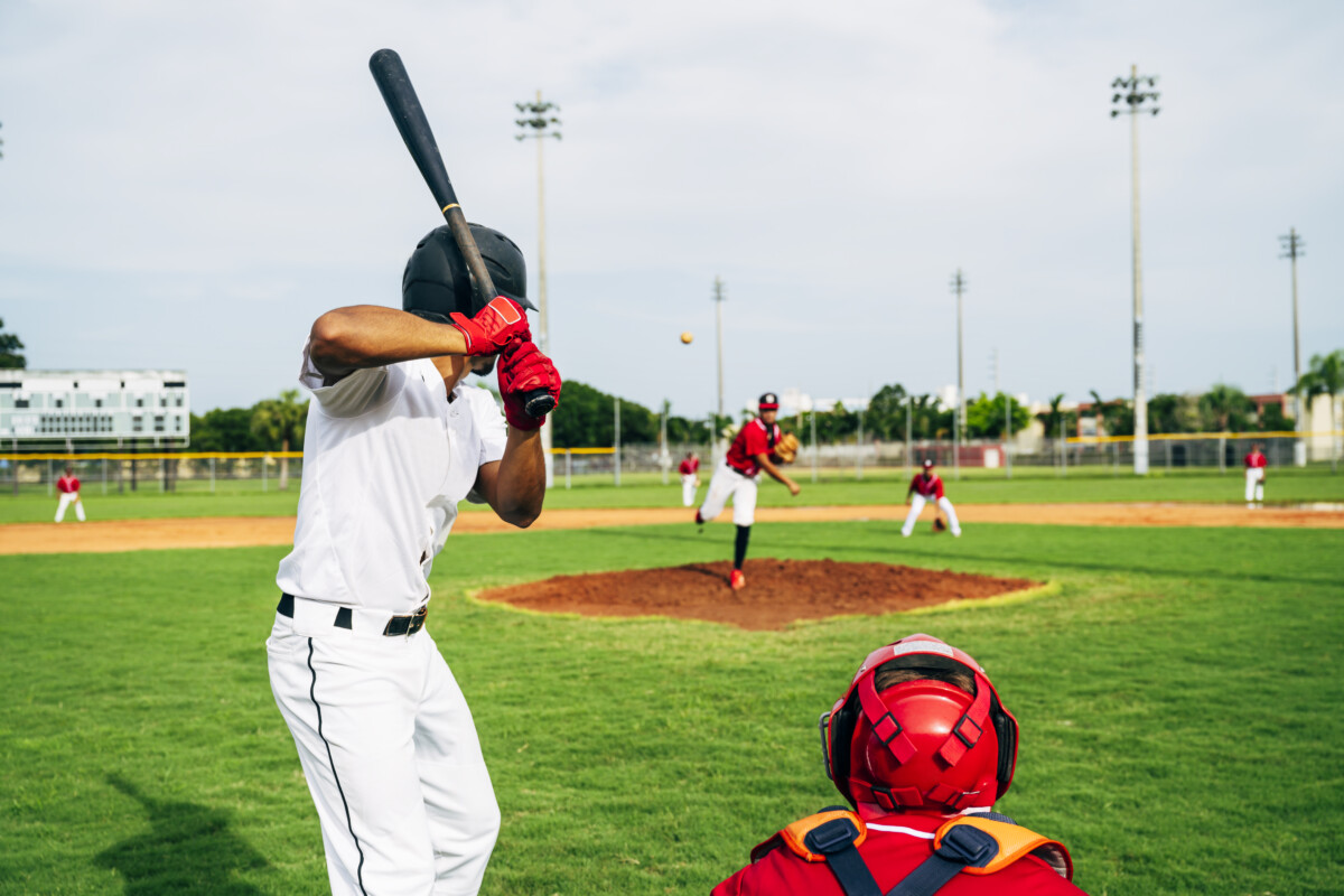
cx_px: 672
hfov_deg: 44.5
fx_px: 1643
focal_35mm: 44
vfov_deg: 30.5
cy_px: 448
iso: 100
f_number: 4.5
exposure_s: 1/1250
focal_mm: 44
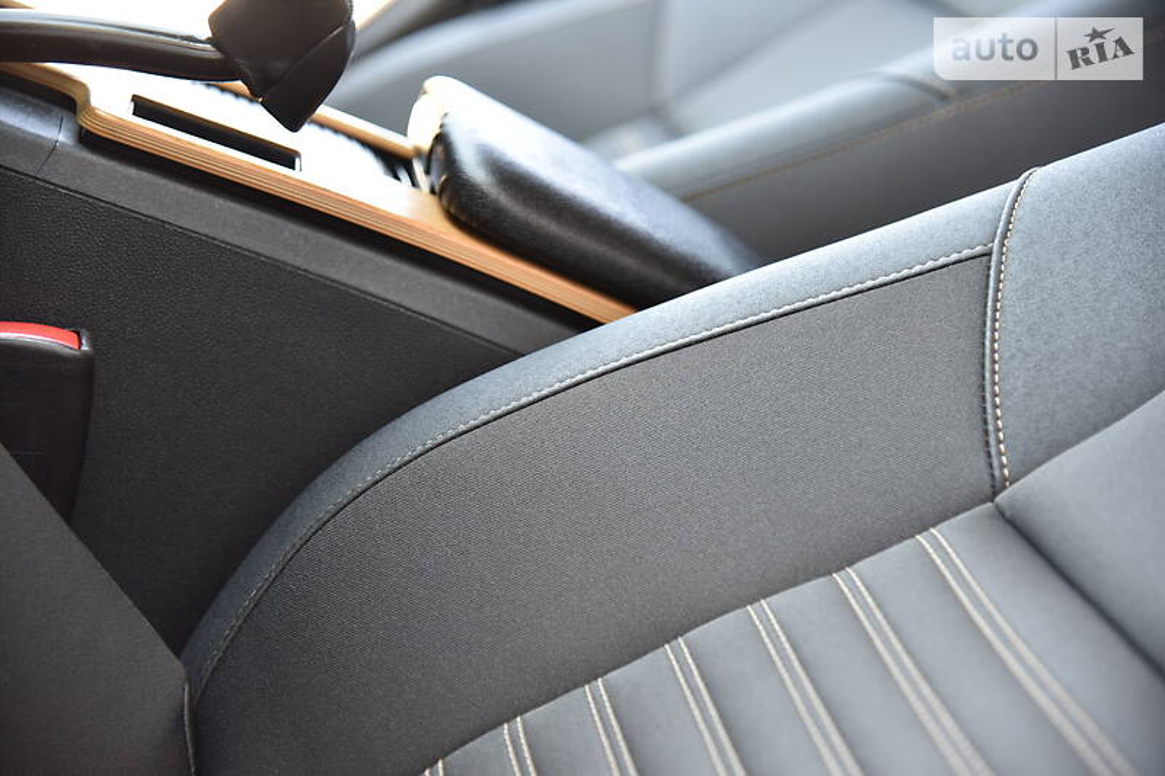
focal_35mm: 82
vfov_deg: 16.6
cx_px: 582
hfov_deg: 24.8
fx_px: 2653
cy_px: 388
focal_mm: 82
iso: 1000
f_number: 4
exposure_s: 1/125
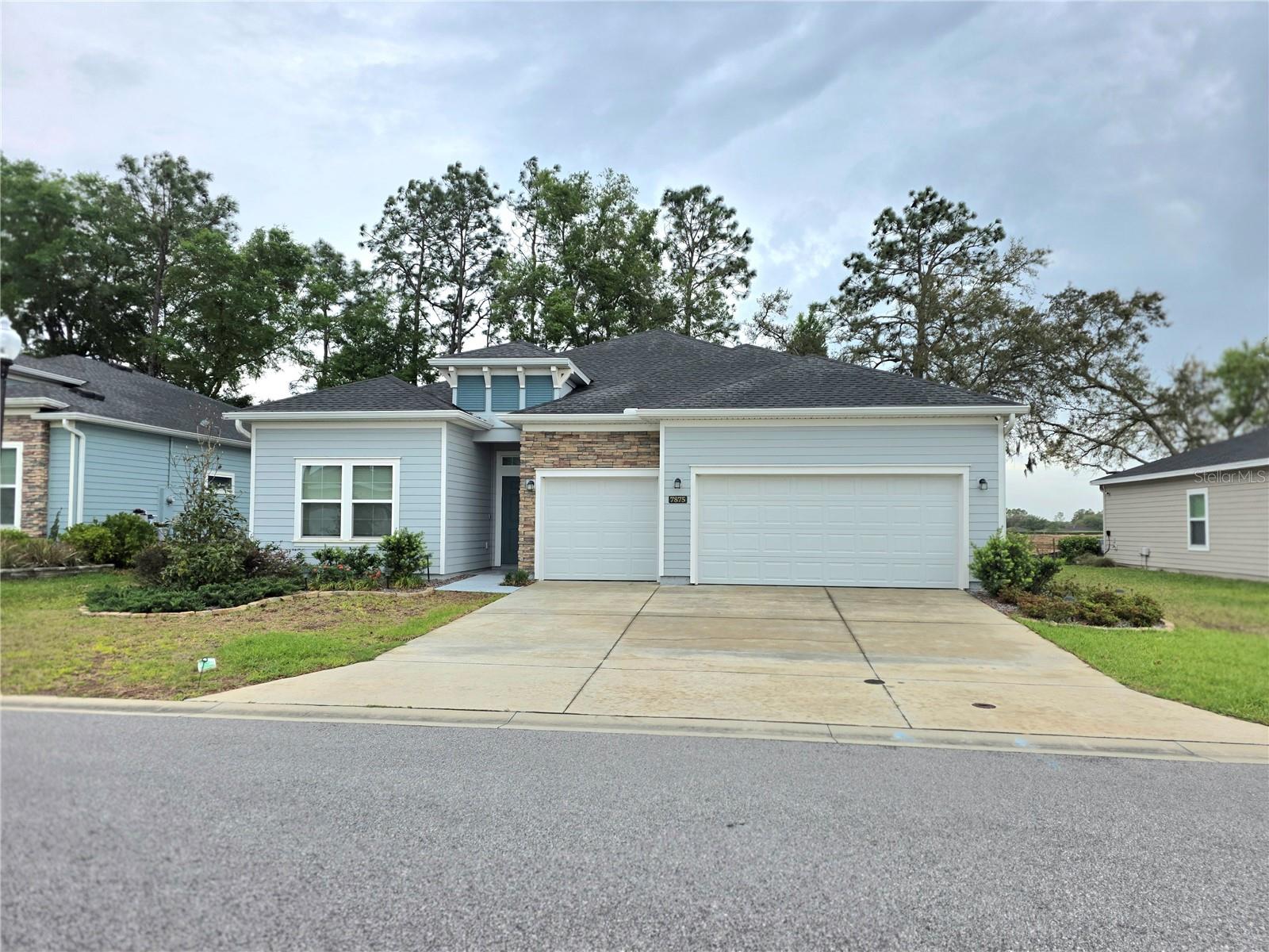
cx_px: 634
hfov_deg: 73.9
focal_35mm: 23
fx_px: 843
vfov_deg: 58.9
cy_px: 476
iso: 80
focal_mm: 6.3
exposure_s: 1/2000
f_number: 1.7
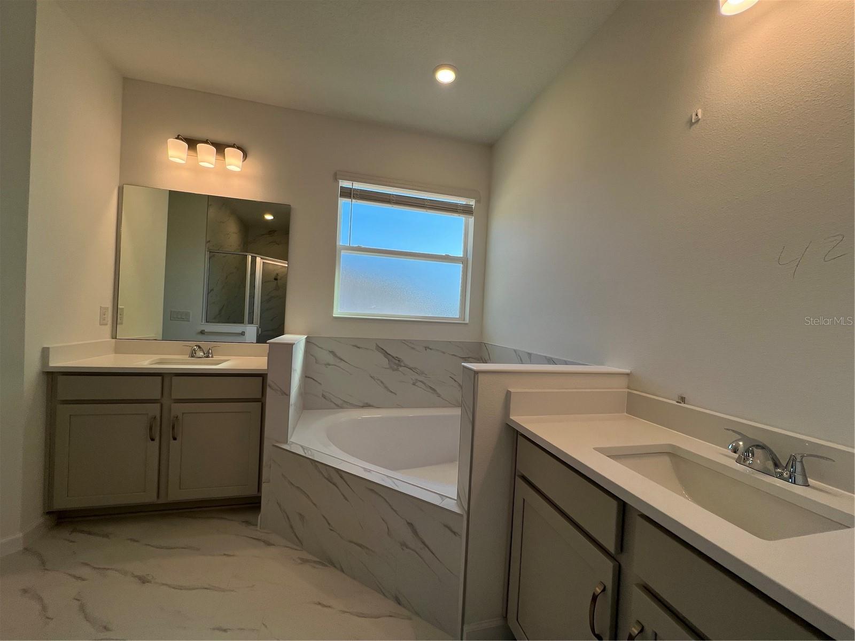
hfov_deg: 106.2
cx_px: 428
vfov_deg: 89.9
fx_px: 321
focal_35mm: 13
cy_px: 320
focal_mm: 1.57
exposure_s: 1/185
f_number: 1.8
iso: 32
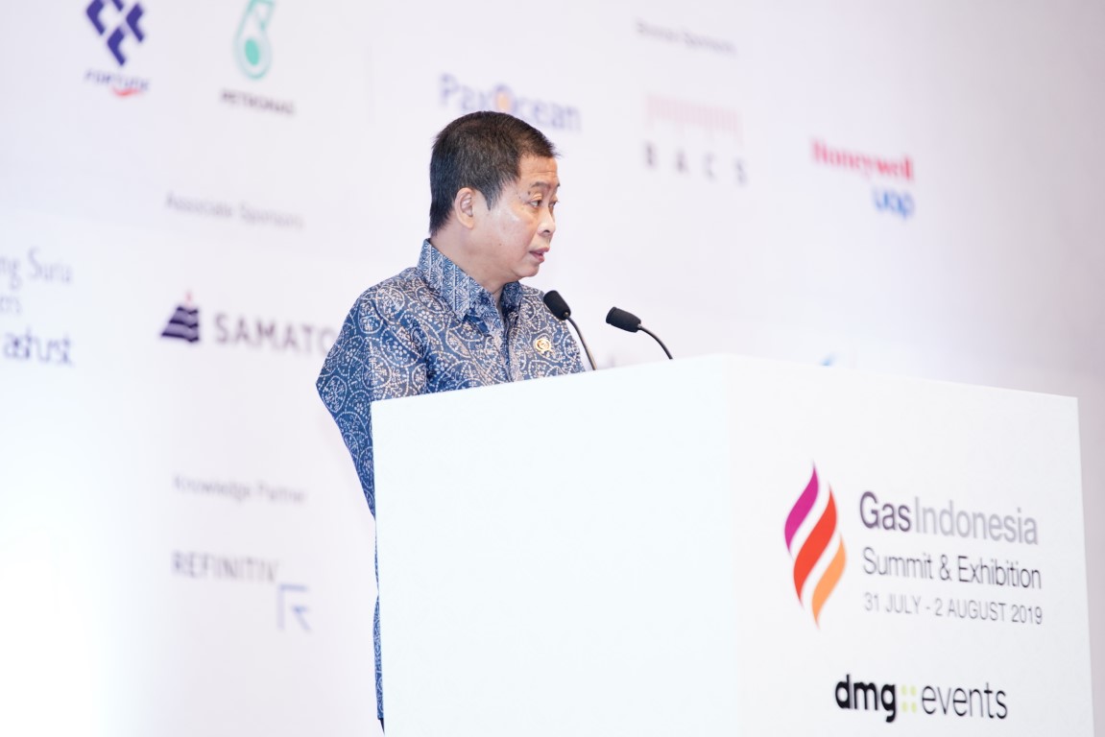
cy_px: 368
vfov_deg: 6.9
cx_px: 552
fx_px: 6140
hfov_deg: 10.3
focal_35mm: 200
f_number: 2.8
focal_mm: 200
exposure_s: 1/250
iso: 1000
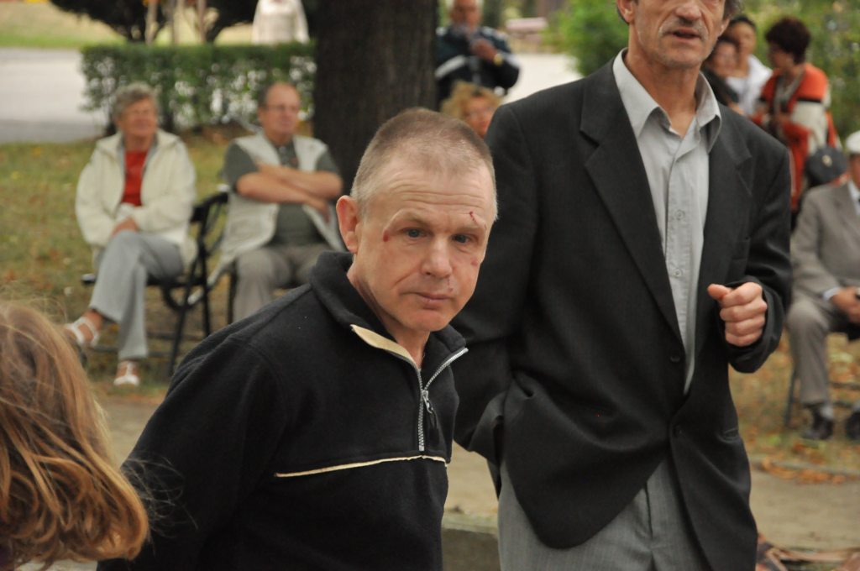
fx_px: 2863
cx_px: 430
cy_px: 286
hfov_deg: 17.1
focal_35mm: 120
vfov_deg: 11.4
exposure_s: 1/400
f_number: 5.3
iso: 2000
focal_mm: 80
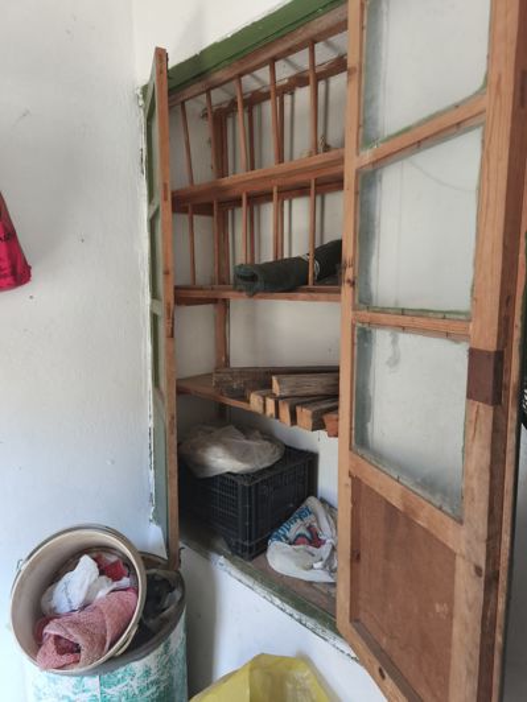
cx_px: 264
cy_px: 351
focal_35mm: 23
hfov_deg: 58.9
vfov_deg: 73.9
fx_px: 467
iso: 250
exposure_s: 1/50
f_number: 1.7
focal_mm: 5.35
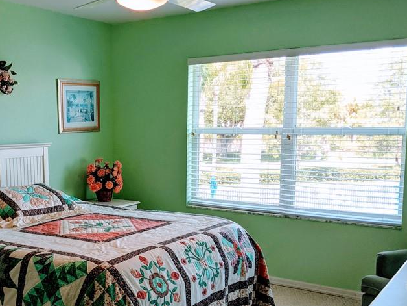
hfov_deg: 41.7
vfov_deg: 32.7
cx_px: 103
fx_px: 517
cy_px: 190
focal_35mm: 44
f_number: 1.73
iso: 42
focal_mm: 4.38
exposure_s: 1/170
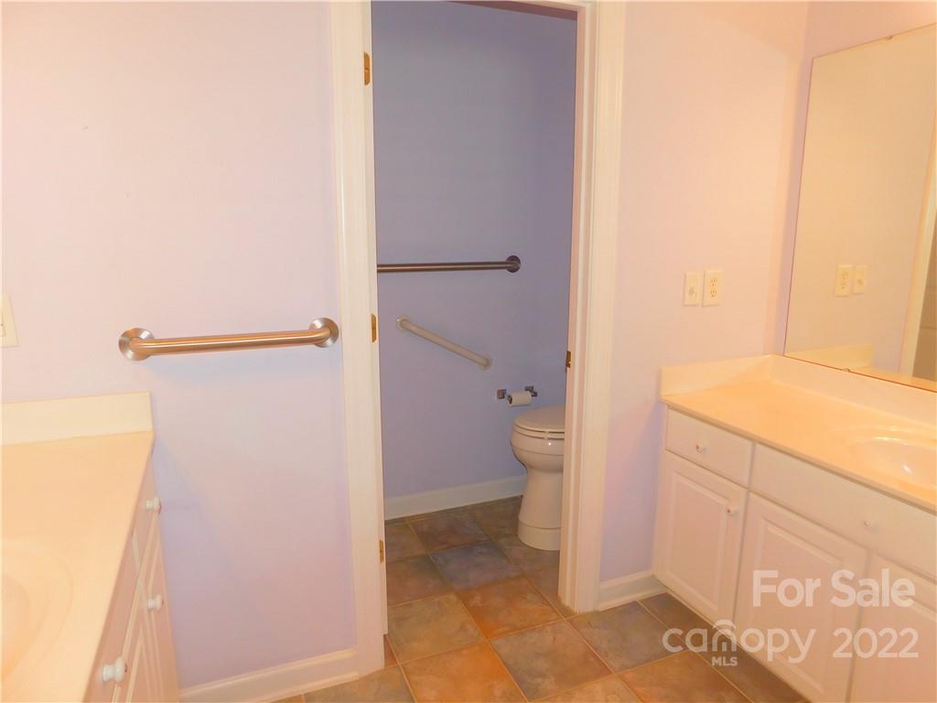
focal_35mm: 23
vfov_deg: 58.9
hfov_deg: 73.9
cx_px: 468
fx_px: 623
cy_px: 352
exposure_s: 1/30
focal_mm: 4
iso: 200
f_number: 3
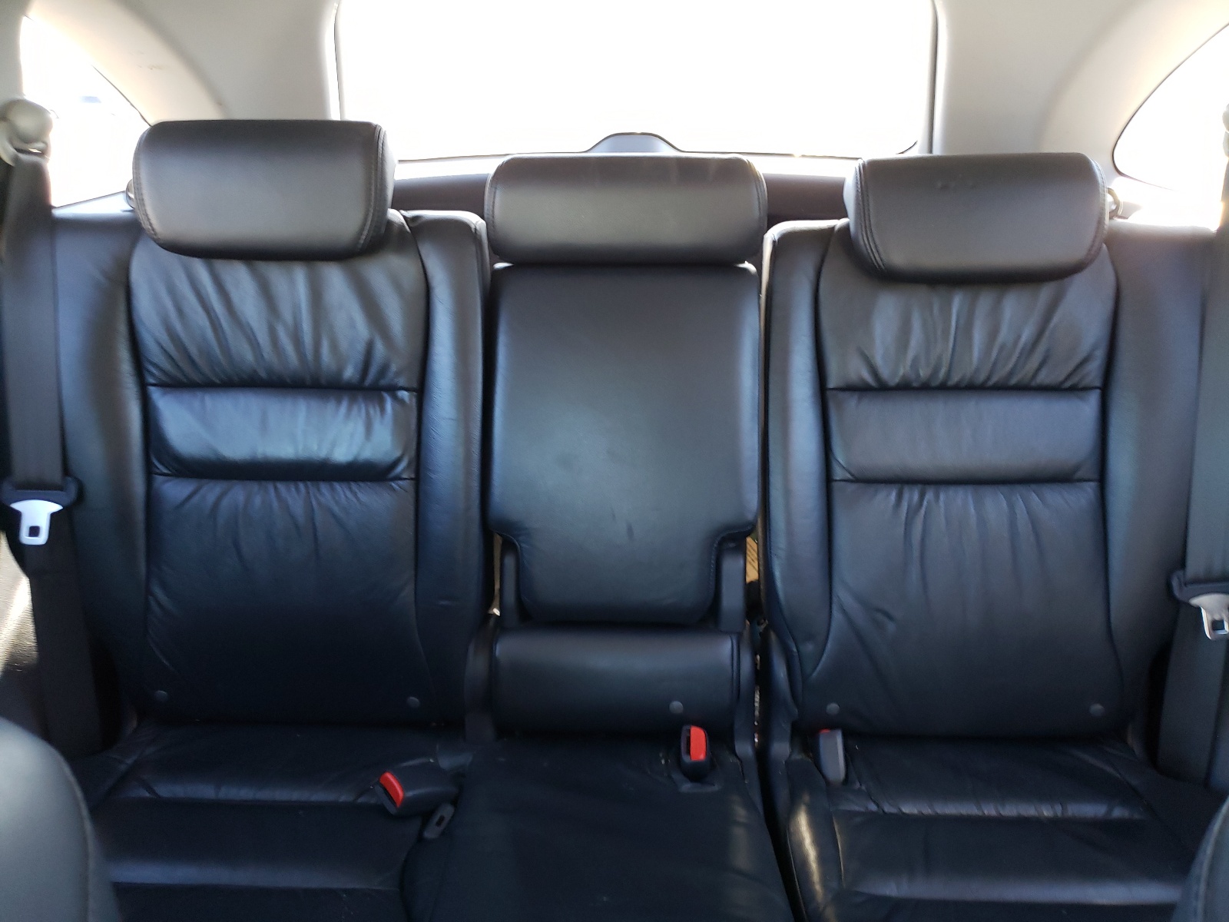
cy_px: 461
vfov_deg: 53.1
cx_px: 614
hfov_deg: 67.3
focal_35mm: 26
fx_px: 923
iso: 191
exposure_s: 1/60.2
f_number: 1.5
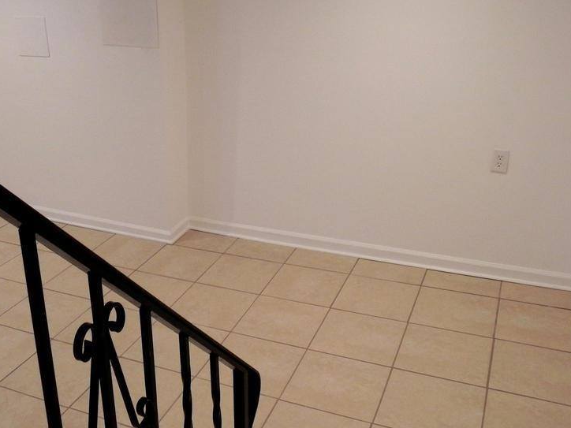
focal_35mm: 41
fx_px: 676
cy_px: 226
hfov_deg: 45.2
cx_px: 198
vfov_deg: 35.1
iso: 160
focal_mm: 5.2
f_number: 2.8
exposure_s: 1/52.4
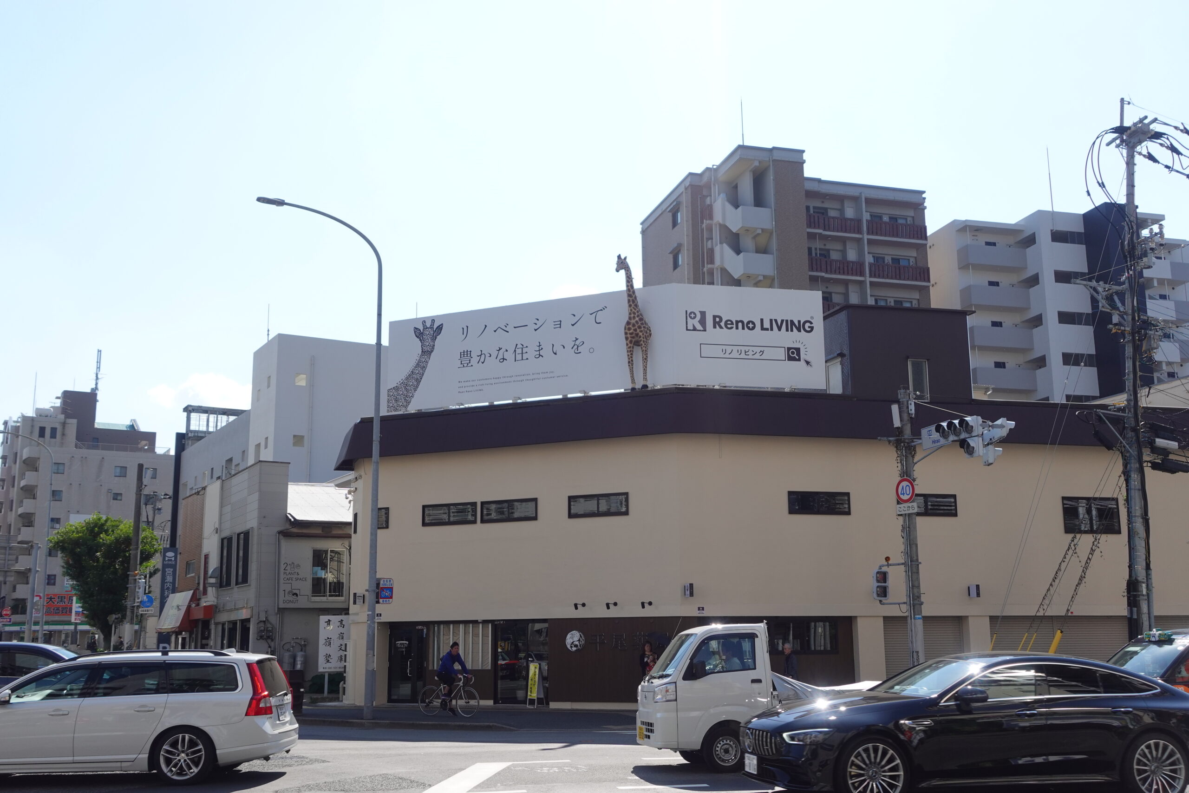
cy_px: 396
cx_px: 594
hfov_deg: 53.1
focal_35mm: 36
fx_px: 1189
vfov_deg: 36.9
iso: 125
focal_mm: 13.76
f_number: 5.6
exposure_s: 1/500
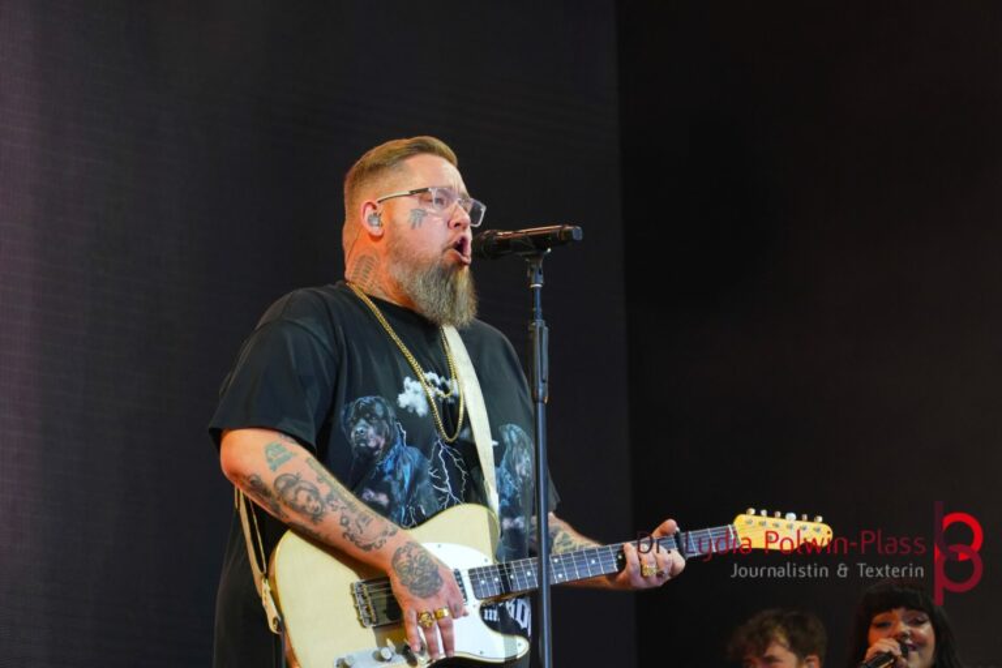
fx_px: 6262
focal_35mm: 225
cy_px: 334
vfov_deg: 6.1
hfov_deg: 9.1
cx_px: 501
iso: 2000
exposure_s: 1/250
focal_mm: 150
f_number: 5.6
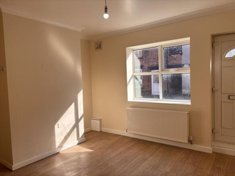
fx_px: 176
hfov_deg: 67.3
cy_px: 88
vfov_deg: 53.0
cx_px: 118
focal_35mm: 26
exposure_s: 1/707
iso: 50
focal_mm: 5.96
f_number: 1.6
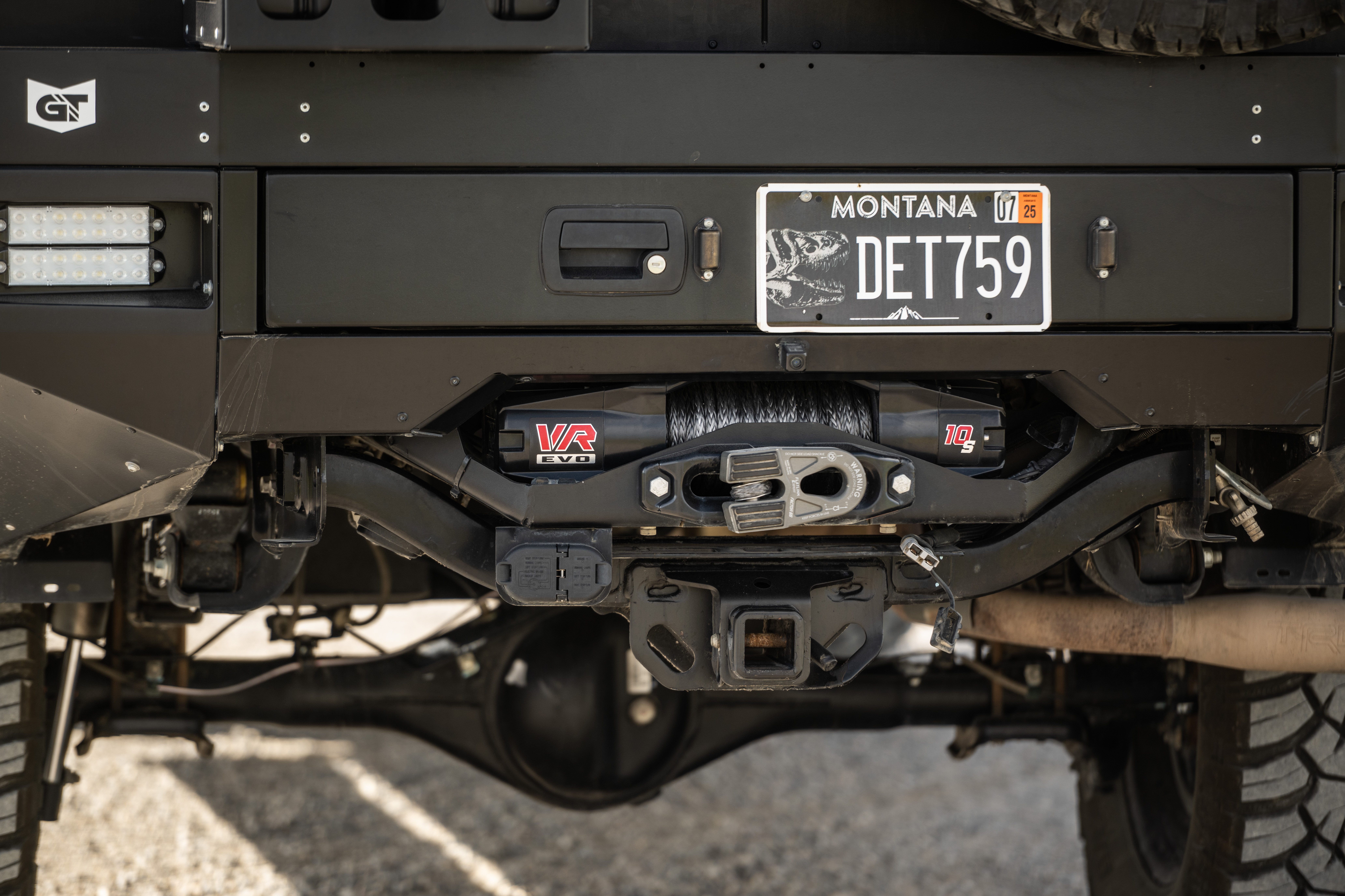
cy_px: 448
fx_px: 7472
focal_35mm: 200
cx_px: 672
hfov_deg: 10.3
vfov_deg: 6.9
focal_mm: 200
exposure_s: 1/160
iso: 160
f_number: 2.8
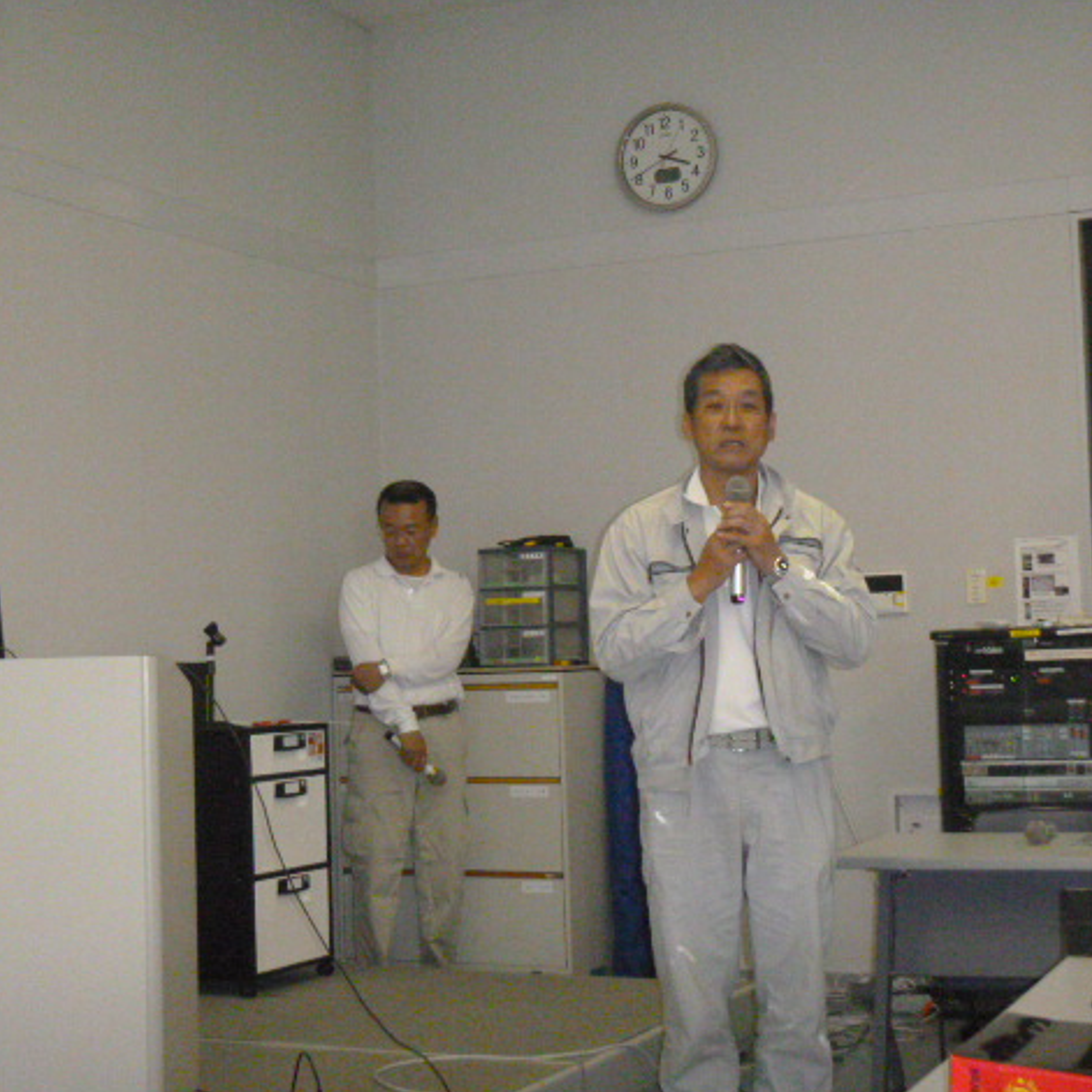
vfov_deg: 28.6
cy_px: 547
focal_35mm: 60
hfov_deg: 28.5
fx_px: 2141
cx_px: 656
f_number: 4.9
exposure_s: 1/60
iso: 1000
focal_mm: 9
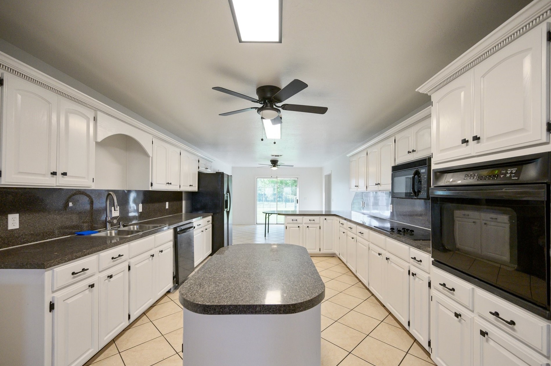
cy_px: 190
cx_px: 282
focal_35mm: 15
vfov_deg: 77.2
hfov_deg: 100.4
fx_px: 229
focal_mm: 14
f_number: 4
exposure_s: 1/320
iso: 800
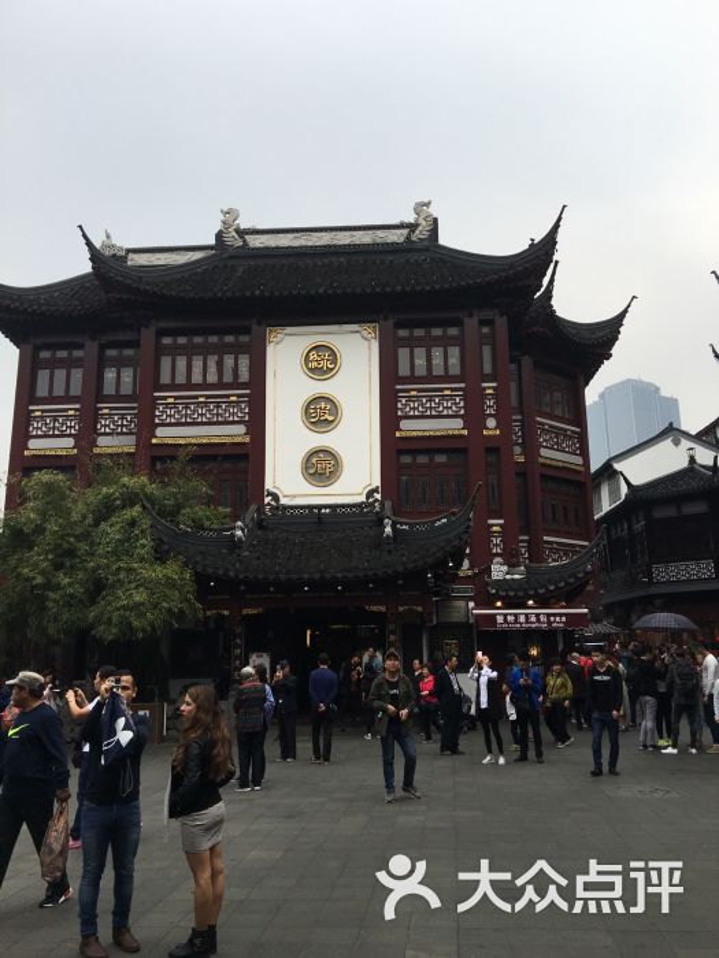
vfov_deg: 61.7
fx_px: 803
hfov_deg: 48.2
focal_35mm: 29
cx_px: 360
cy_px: 479
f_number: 2.2
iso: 25
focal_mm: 4.15
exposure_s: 1/1304
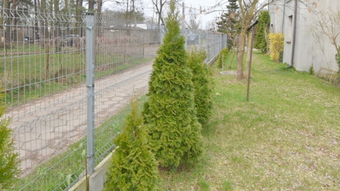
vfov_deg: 40.5
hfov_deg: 67.8
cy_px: 53
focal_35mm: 28
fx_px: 252
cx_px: 155
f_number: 7.1
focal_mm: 10
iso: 200
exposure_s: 1/250
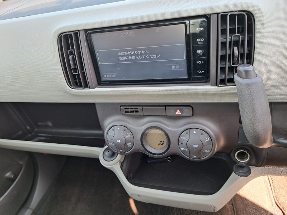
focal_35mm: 24
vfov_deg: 56.8
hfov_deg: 71.6
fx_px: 199
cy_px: 108
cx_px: 144
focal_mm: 5.23
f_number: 1.8
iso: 50
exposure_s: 1/100
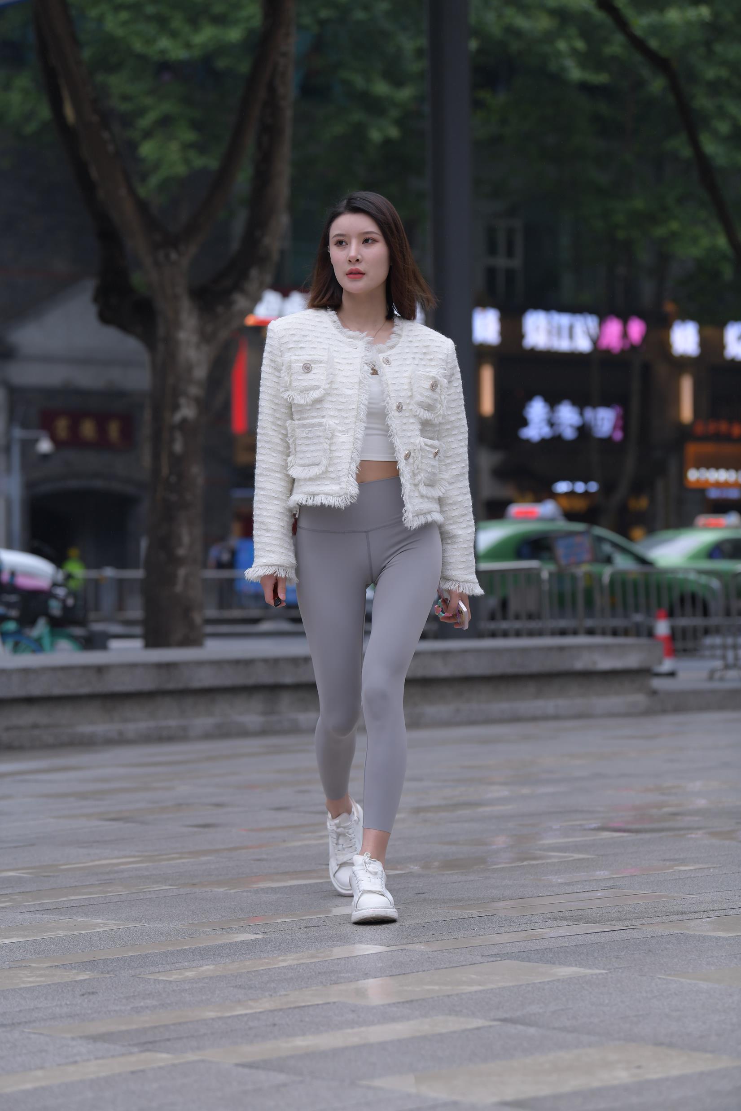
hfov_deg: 13.0
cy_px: 556
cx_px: 370
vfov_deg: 19.5
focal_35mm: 105
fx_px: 3241
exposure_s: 1/640
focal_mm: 105
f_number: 4
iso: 320
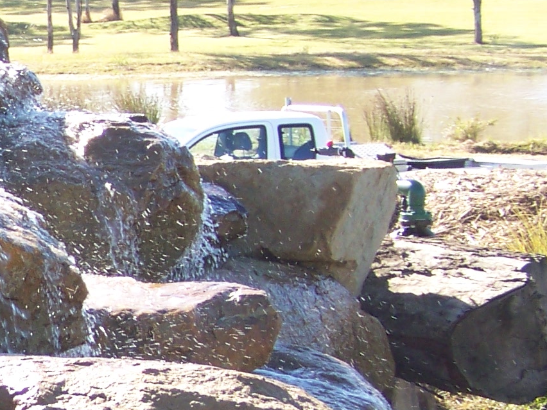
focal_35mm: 137
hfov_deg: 13.8
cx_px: -191
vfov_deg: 10.8
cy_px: 373
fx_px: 2165
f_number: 2.8
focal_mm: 6.3
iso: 64
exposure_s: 1/200
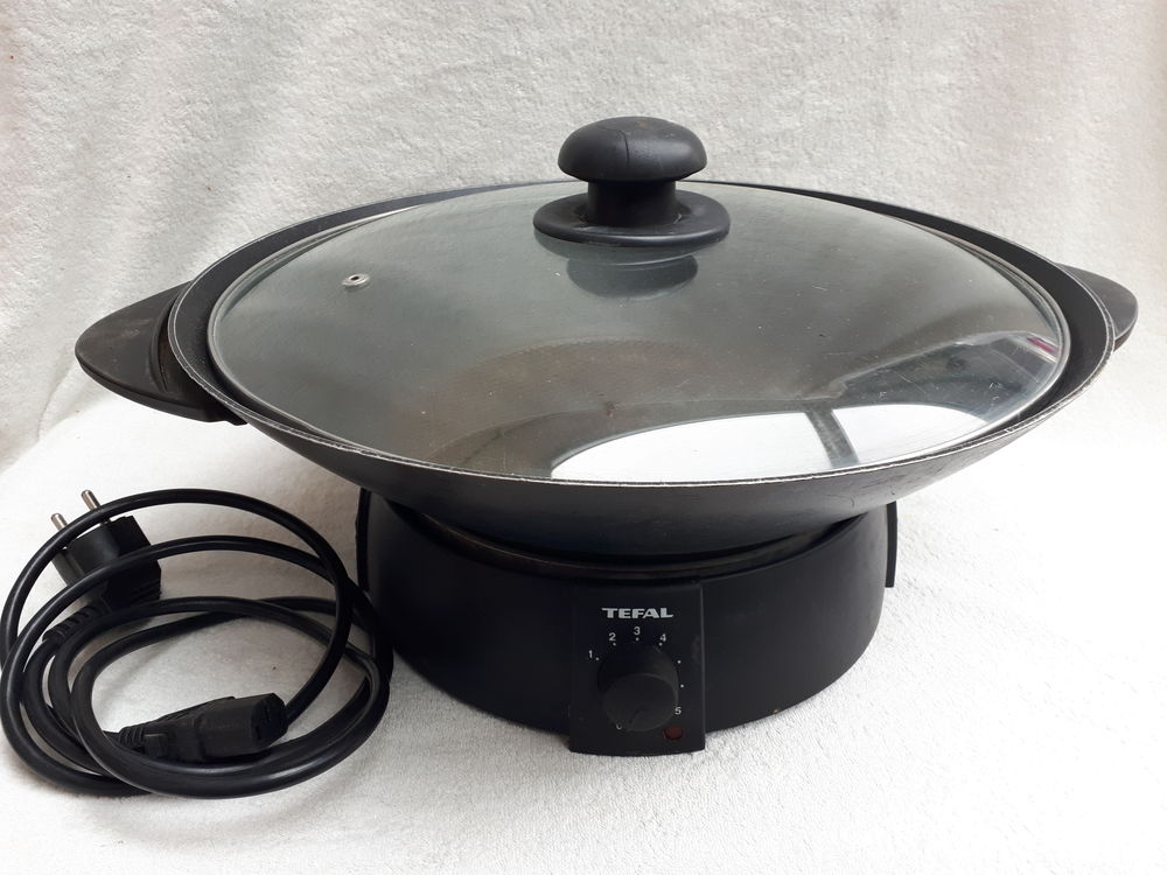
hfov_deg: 65.3
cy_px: 438
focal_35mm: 27
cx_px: 584
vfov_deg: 51.4
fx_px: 910
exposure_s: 1/33
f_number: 1.9
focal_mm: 3.6
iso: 50
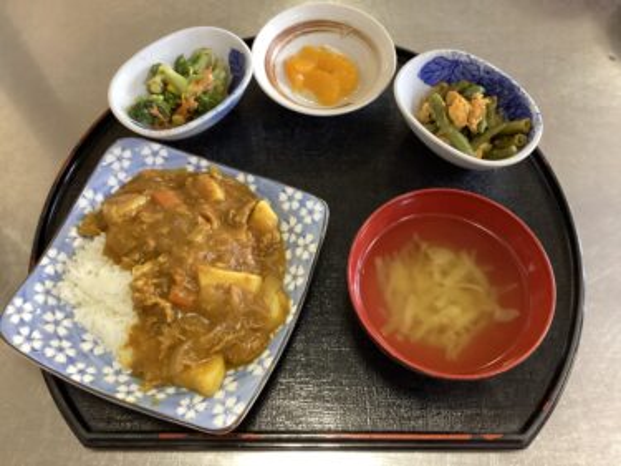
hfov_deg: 58.4
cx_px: 310
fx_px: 556
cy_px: 233
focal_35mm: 31
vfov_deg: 45.4
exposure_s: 1/33
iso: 400
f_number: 2.4
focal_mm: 3.3
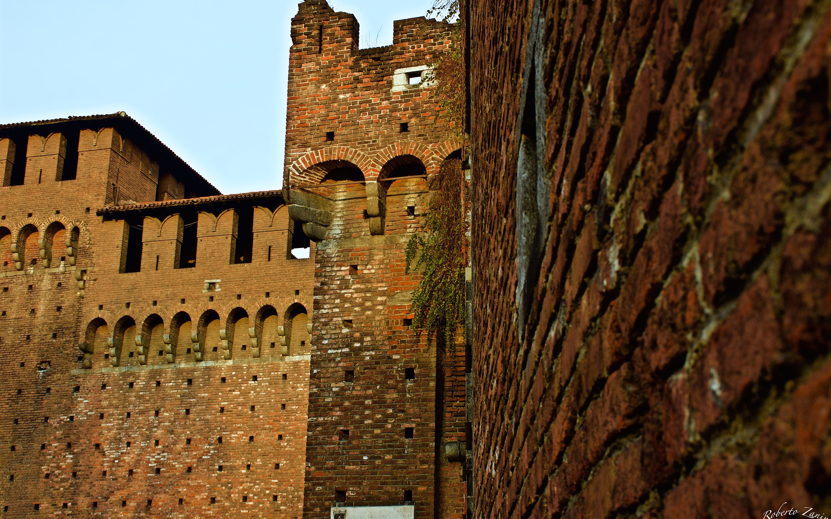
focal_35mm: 53
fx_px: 1200
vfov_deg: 24.4
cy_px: 257
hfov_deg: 38.2
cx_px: 412
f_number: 9
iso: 100
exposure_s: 1/60
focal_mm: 34
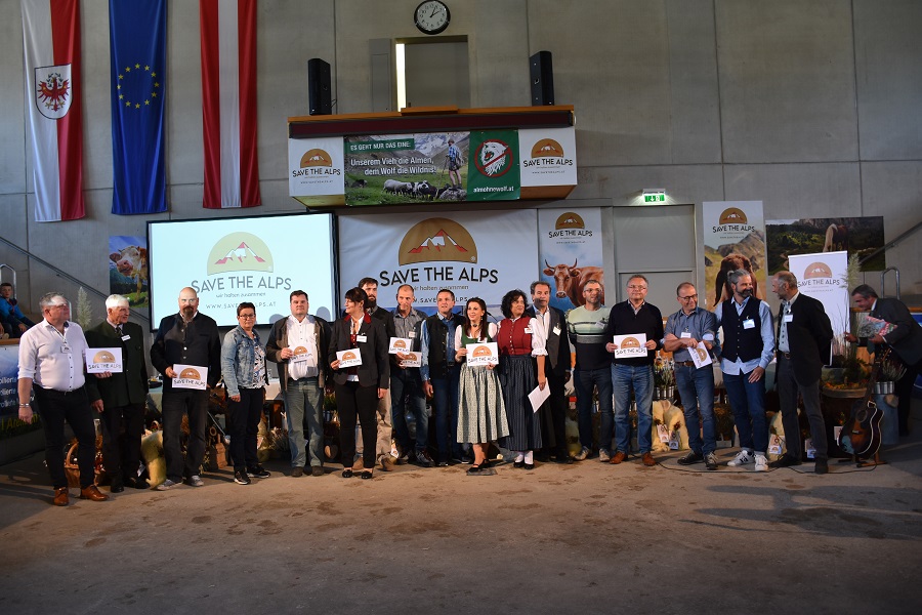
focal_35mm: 27
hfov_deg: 67.4
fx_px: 691
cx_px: 461
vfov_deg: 47.9
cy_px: 308
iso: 400
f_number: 3.5
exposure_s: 1/50
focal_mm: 18
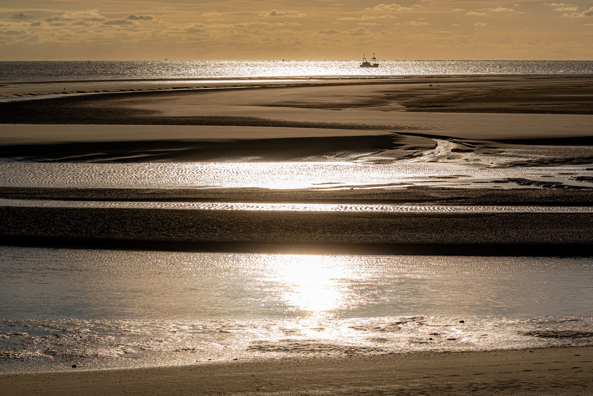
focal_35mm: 127
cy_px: 198
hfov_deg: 16.1
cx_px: 296
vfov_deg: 10.8
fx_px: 2092
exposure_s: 1/1600
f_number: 9
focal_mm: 85
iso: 100
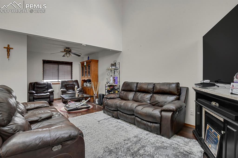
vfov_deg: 70.4
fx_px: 112
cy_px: 79
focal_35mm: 17
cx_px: 119
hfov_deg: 93.3
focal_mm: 17
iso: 10000
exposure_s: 1/20
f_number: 8
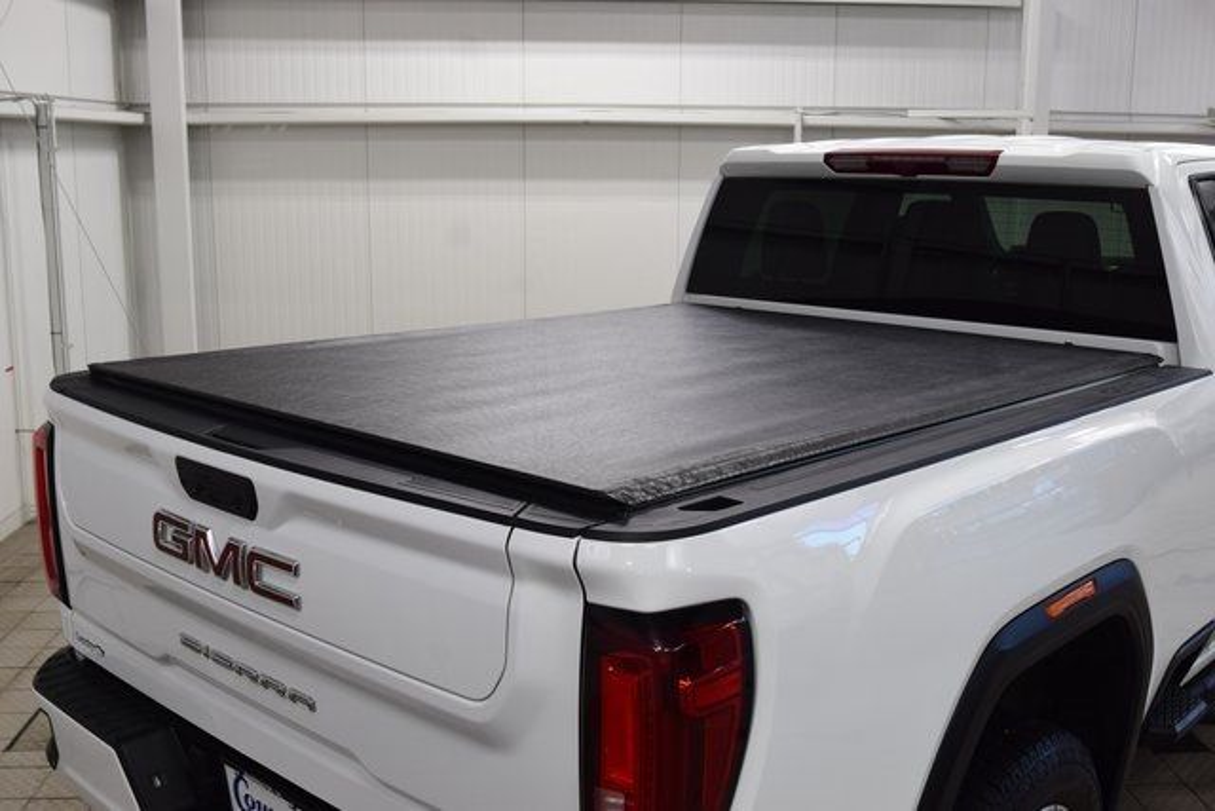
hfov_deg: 53.1
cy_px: 406
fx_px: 1215
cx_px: 608
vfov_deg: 36.9
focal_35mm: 36
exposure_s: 1/20
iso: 400
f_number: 6.3
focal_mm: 24
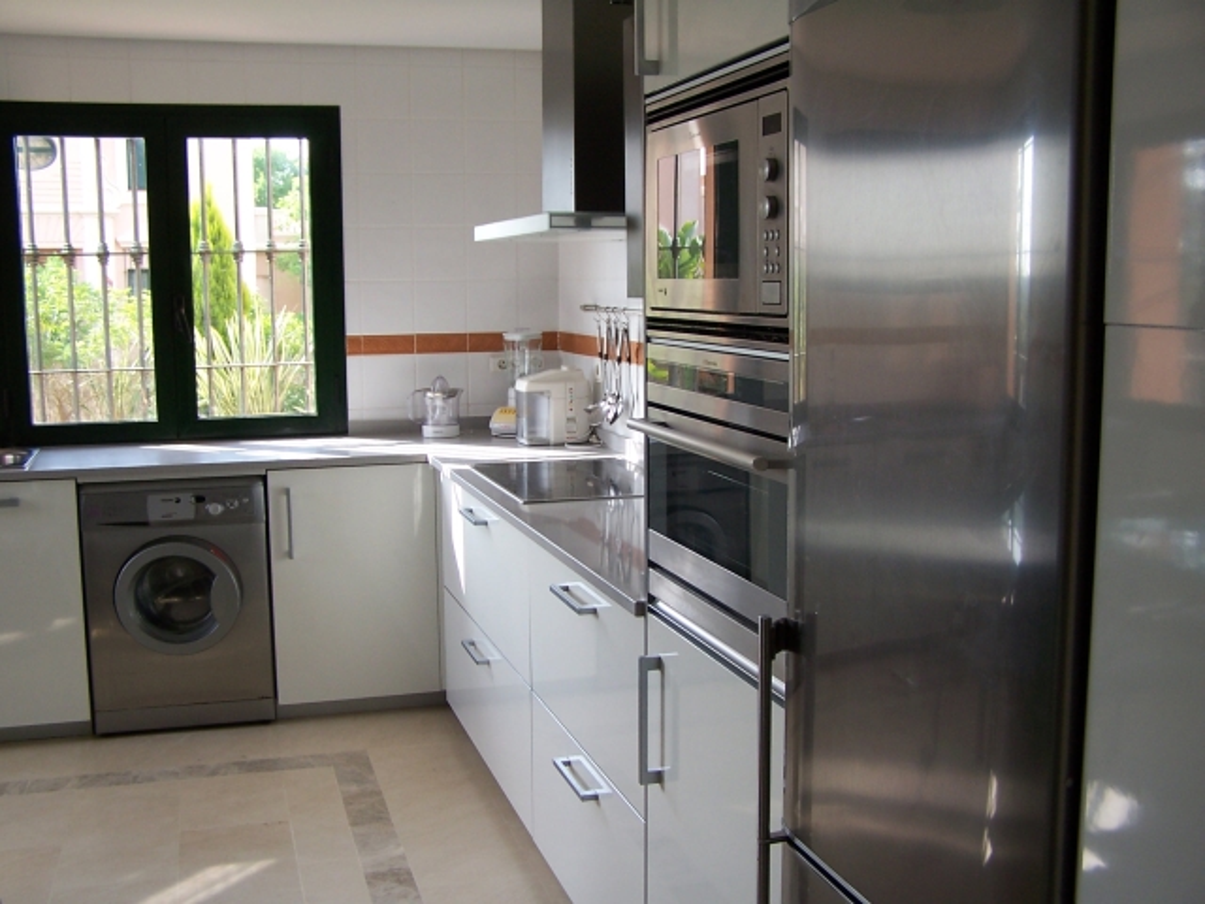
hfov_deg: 49.0
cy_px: 452
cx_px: 602
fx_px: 1323
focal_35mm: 38
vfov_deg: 37.7
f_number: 2.8
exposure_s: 1/90
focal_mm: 6.3
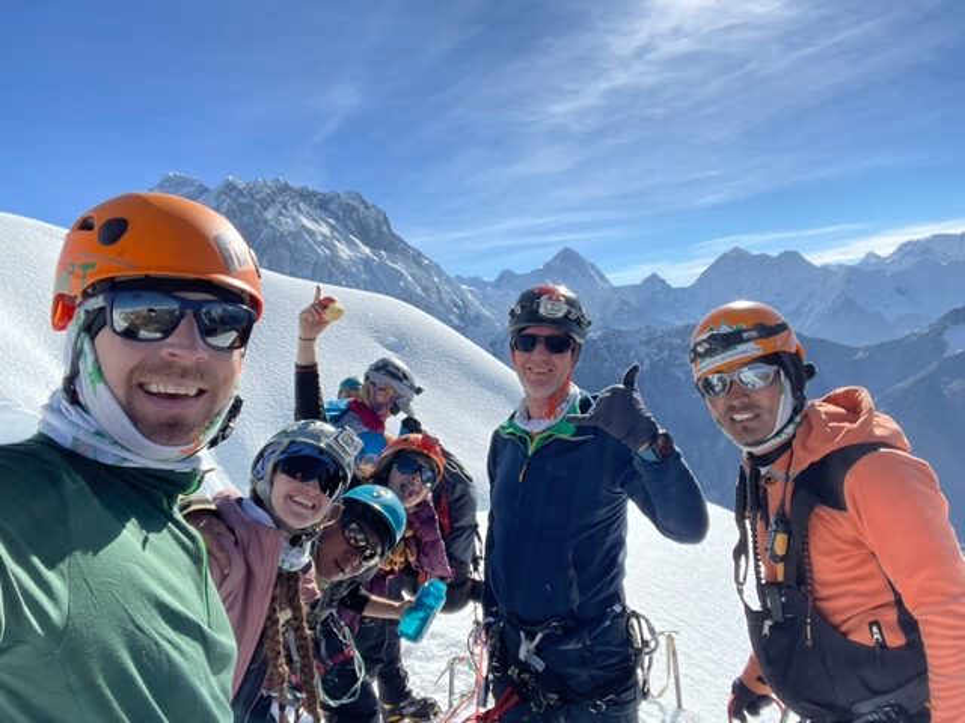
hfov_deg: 73.9
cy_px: 362
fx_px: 641
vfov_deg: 58.9
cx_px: 482
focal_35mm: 23
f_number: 2.2
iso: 25
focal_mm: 2.71
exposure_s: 1/871
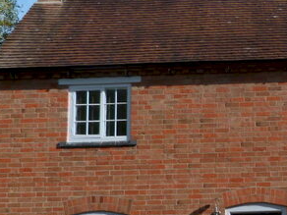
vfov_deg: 24.3
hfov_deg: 30.3
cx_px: 276
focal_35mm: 60
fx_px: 497
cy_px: 150
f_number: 2.8
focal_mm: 4.5
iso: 80
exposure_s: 1/1000
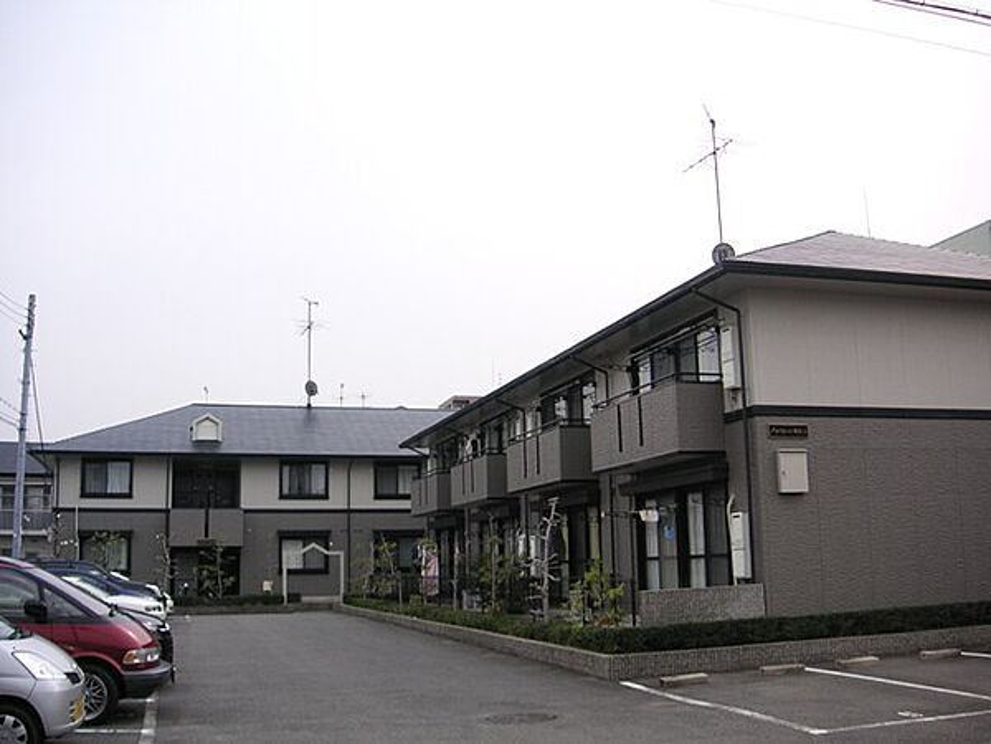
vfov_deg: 38.7
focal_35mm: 37
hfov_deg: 50.1
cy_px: 372
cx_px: 496
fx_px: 1059
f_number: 6.7
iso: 50
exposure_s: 1/180
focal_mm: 6.1
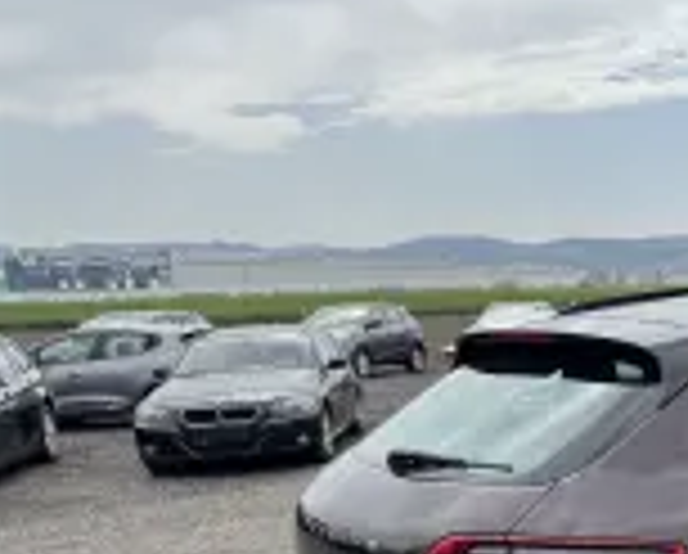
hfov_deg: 29.8
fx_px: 1122
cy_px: 495
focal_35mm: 55
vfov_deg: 26.8
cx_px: 800
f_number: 1.78
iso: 80
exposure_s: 1/3597
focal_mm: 6.76
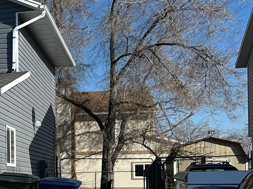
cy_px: 171
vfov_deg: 16.9
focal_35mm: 86
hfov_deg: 19.5
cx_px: -136
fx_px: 629
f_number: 1.78
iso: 80
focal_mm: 6.86
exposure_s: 1/5525
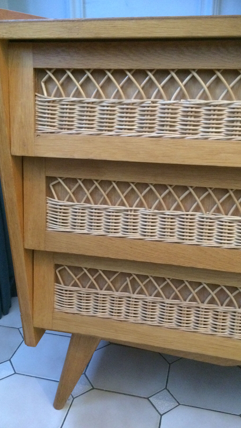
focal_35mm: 32
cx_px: 124
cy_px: 212
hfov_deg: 36.7
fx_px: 364
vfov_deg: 61.0
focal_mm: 4.15
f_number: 2.2
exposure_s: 1/15
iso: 400
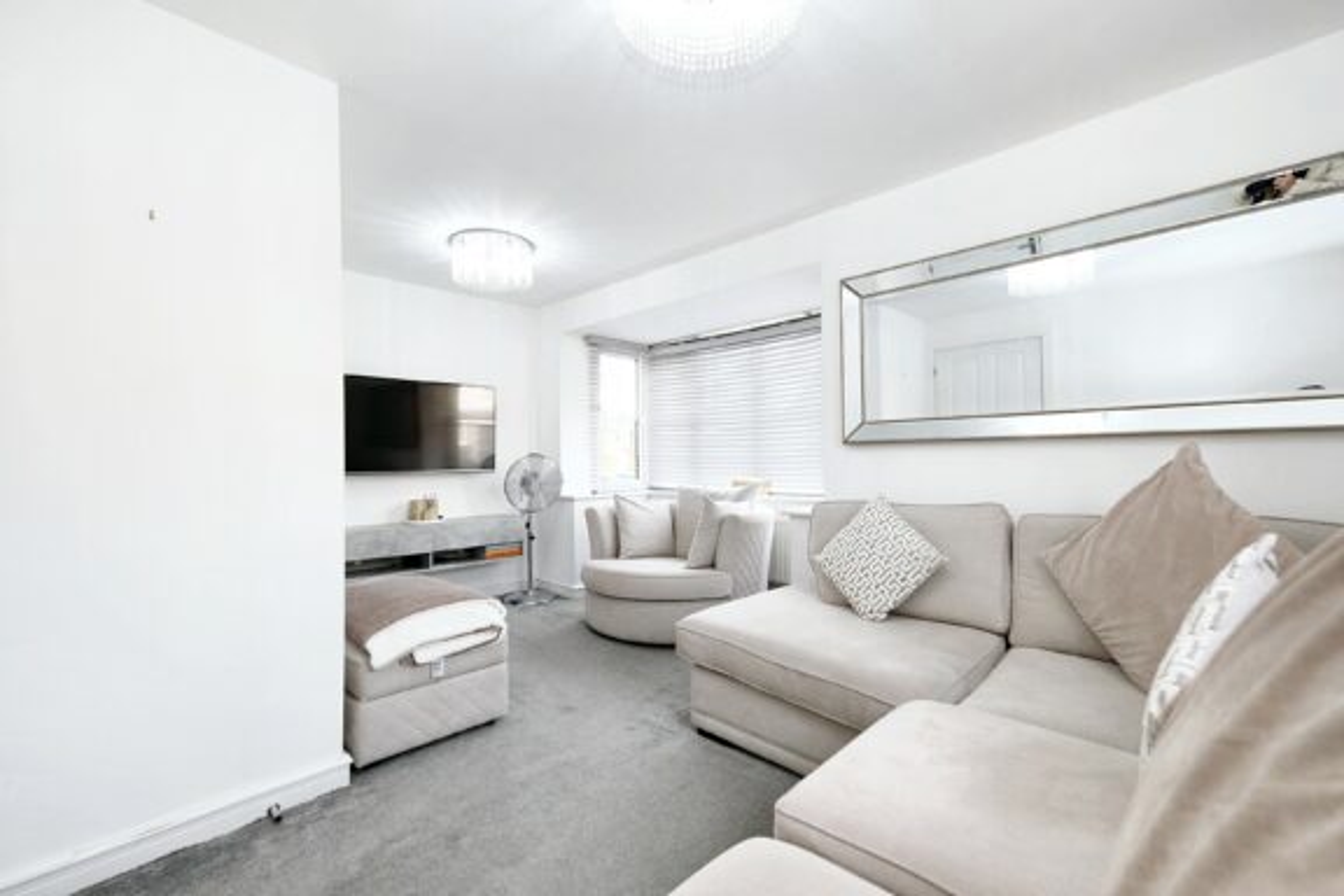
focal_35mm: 15
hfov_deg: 100.4
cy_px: 448
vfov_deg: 77.3
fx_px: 560
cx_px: 672
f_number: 4
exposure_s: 1/60
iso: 500
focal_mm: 10
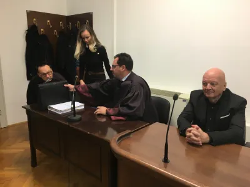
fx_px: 209
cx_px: 125
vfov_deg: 48.2
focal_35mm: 29
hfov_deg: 61.7
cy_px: 94
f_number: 2.2
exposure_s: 1/33
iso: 64
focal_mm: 4.15
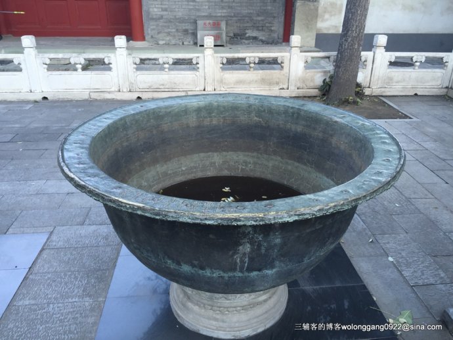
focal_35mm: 29
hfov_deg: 61.7
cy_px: 170
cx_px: 226
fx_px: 379
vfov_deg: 48.2
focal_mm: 4.15
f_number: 2.2
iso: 40
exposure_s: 1/50
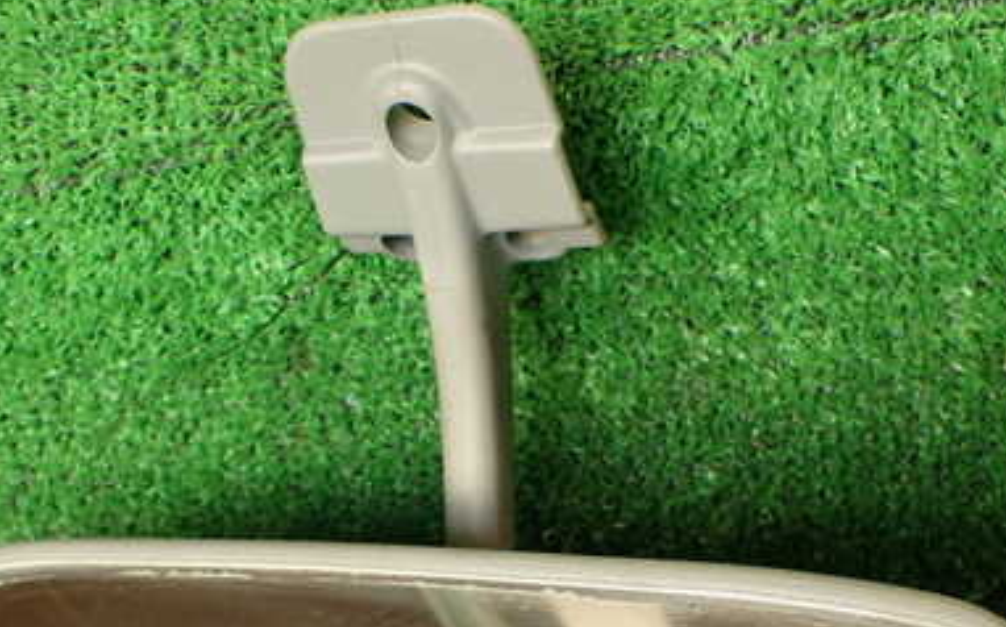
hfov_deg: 40.3
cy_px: 530
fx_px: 1370
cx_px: 487
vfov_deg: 25.2
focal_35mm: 50
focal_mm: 5.4
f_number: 2.3
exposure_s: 1/60
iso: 200
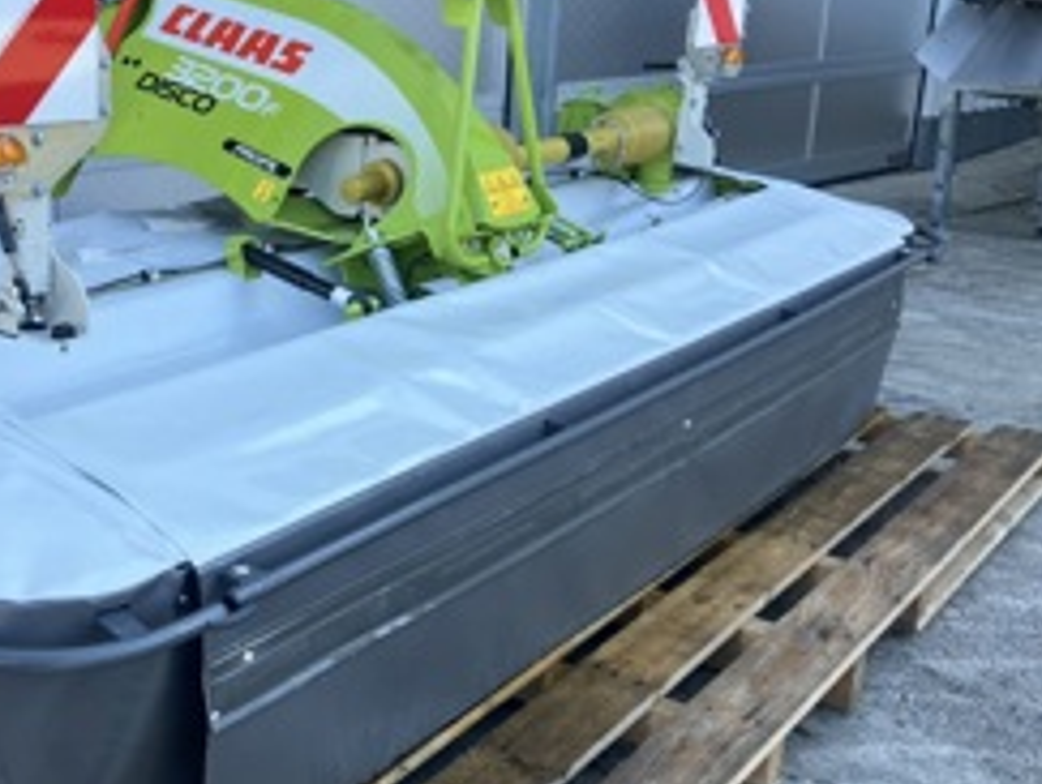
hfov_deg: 40.0
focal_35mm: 46
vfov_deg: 31.6
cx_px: 257
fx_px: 1387
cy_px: 411
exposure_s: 1/254
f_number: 1.8
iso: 25
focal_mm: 3.99
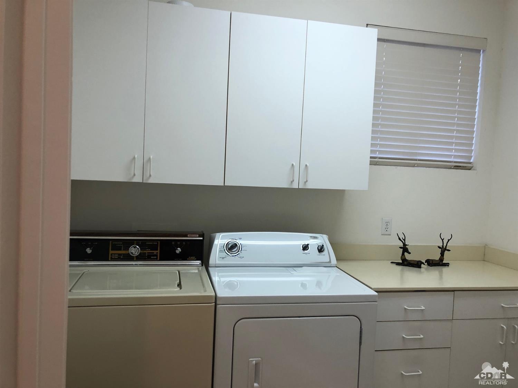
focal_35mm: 28
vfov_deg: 49.7
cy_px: 194
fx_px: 419
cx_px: 259
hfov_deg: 63.5
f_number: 1.8
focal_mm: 3.99
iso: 25
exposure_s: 1/30
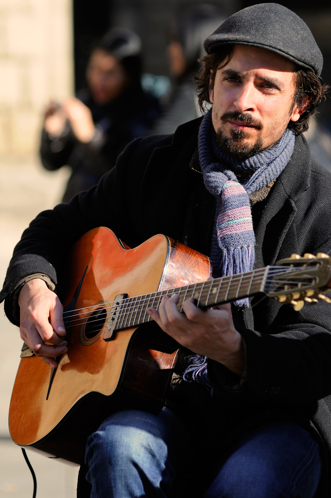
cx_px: 166
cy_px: 249
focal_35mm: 232
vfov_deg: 8.9
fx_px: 3215
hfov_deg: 5.9
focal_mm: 155
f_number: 4
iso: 200
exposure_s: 1/640
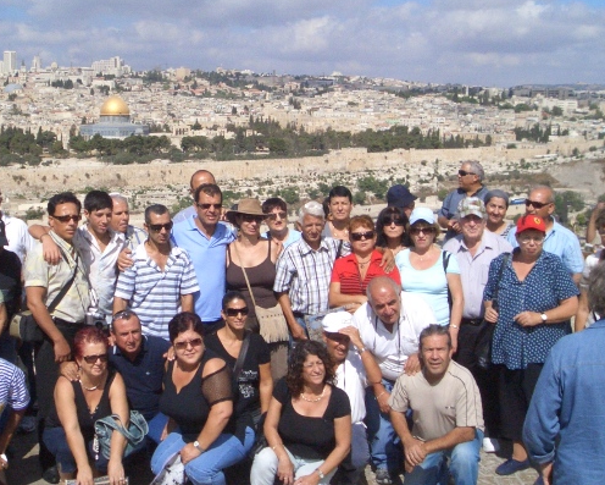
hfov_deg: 36.3
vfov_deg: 29.6
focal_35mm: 51
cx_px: 206
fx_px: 913
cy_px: 202
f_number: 8
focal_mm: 4.8
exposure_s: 1/1000
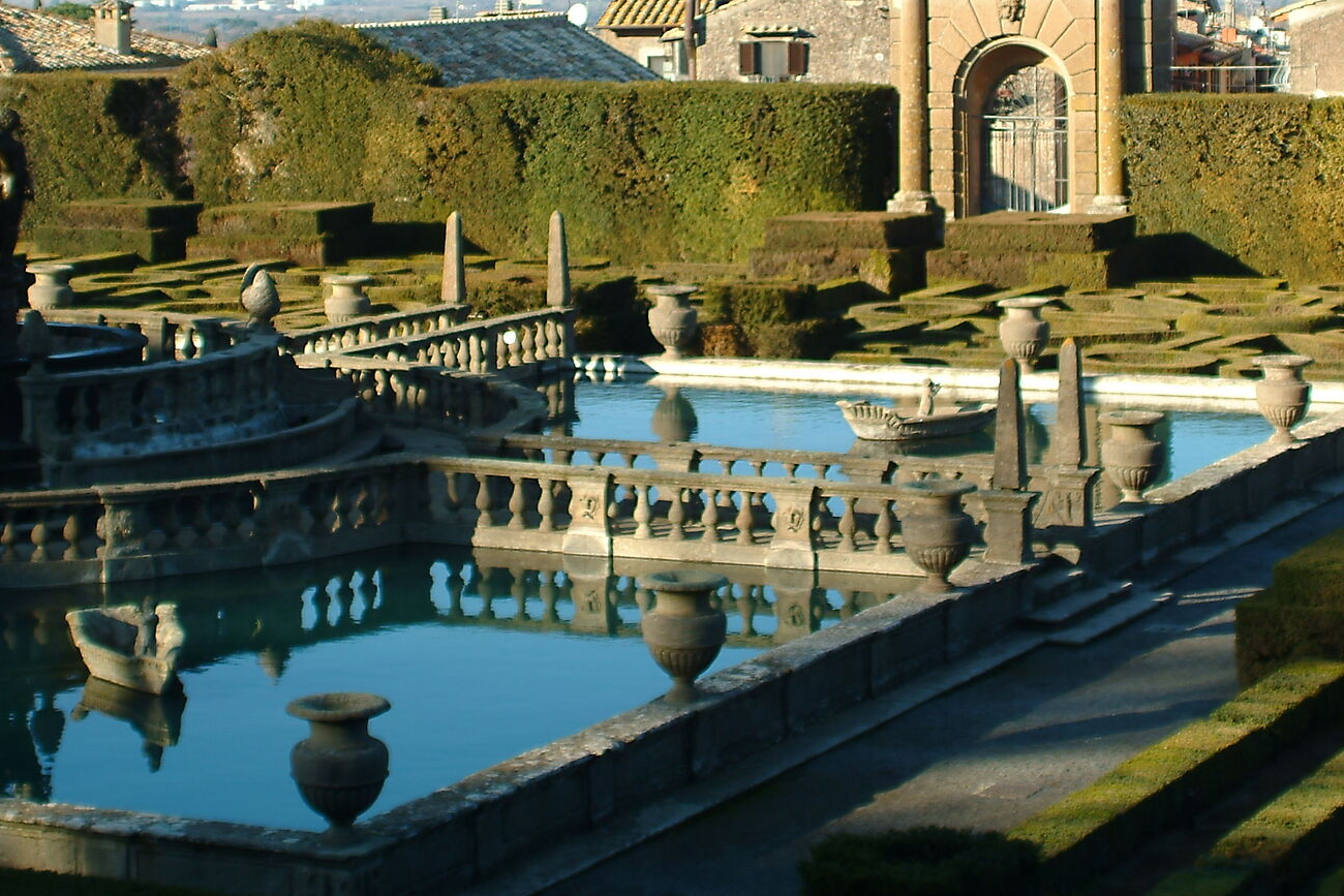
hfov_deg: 21.0
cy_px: 156
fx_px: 3619
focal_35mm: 97
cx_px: 812
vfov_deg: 14.0
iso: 100
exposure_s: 1/350
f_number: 3.5
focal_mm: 35
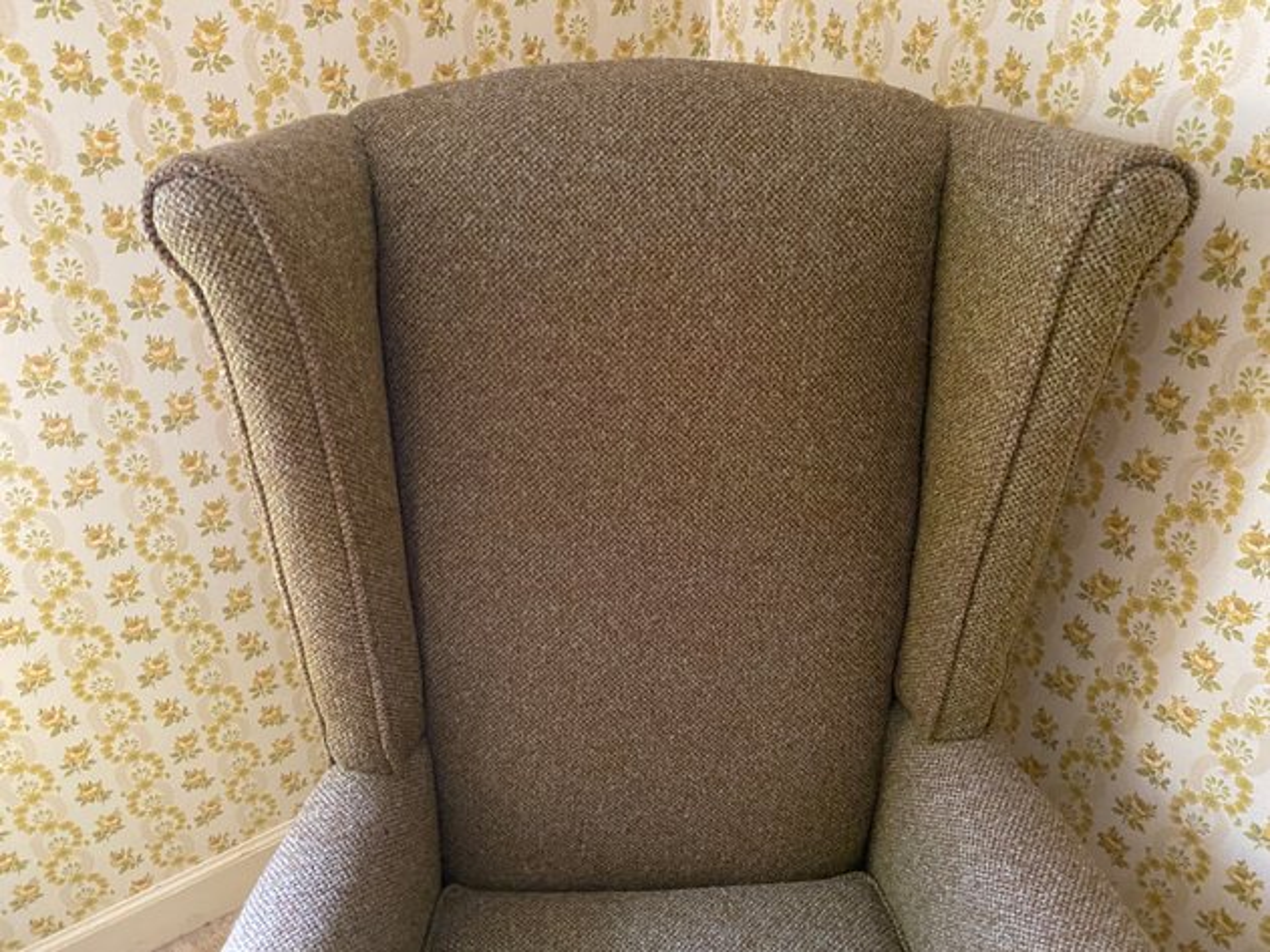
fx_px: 954
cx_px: 635
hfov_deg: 67.3
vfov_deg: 53.0
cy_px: 476
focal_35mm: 26
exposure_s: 1/30
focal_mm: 4.25
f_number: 1.8
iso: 800
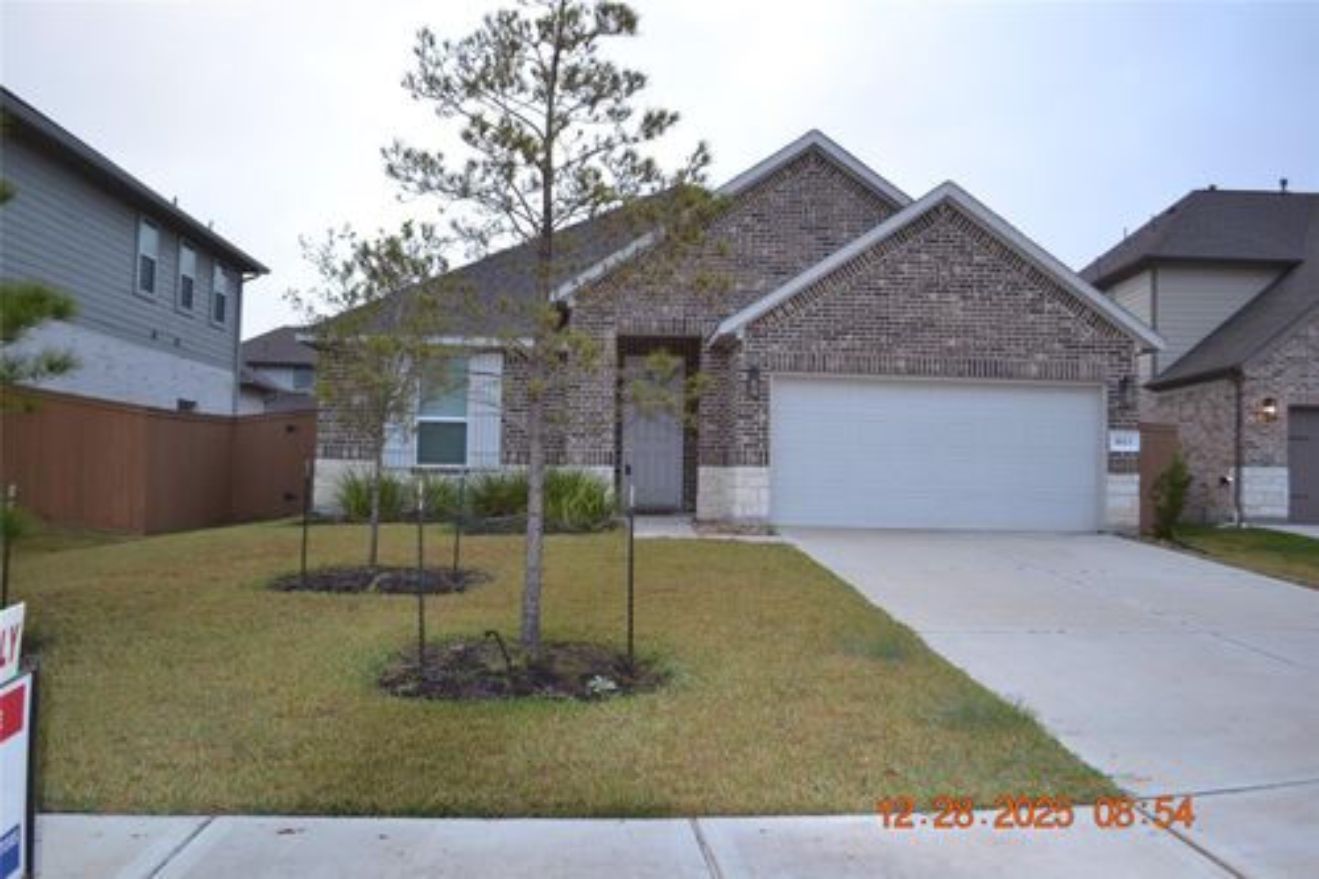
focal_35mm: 30
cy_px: 440
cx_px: 660
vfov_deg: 43.6
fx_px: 1099
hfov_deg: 61.9
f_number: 4
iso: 200
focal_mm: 20
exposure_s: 1/125
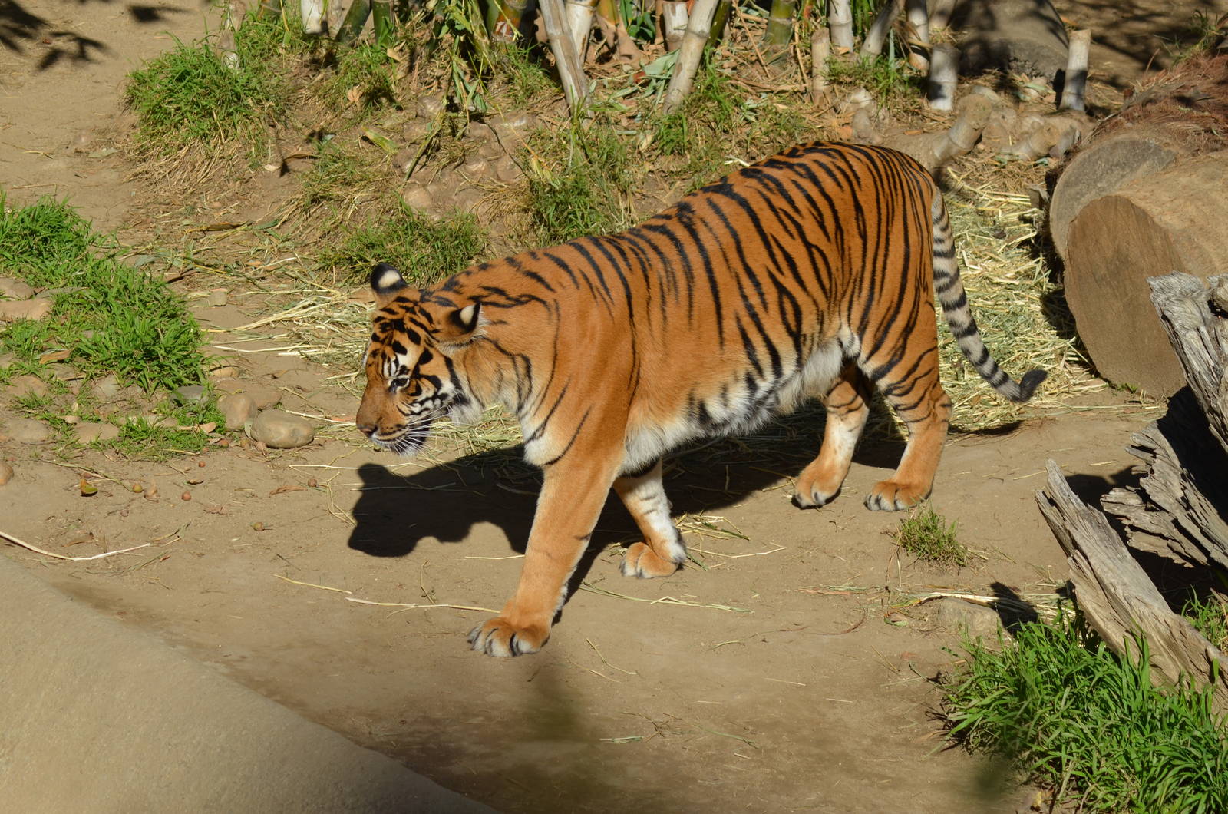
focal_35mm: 180
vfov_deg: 7.6
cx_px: 614
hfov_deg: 11.4
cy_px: 407
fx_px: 6128
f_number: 7.1
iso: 200
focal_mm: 120
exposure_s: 1/800
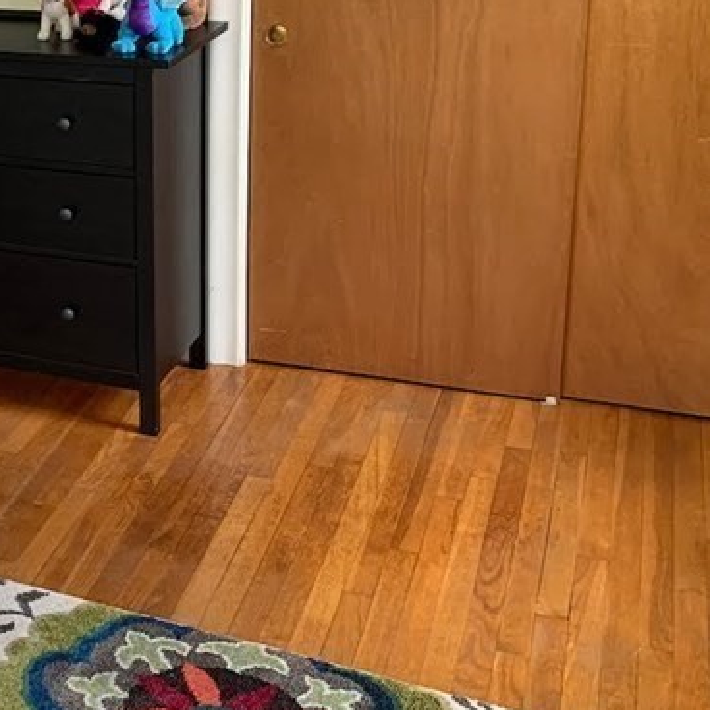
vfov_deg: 26.4
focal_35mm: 64
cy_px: 143
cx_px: -164
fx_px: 1485
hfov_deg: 24.2
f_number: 1.8
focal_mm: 4.25
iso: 100
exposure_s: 1/60
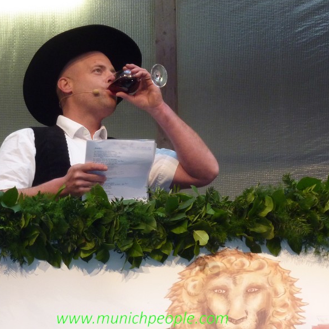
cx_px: 143
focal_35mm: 183
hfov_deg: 9.6
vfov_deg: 9.6
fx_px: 1968
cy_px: 164
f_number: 4.4
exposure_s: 1/40
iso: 250
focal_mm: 21
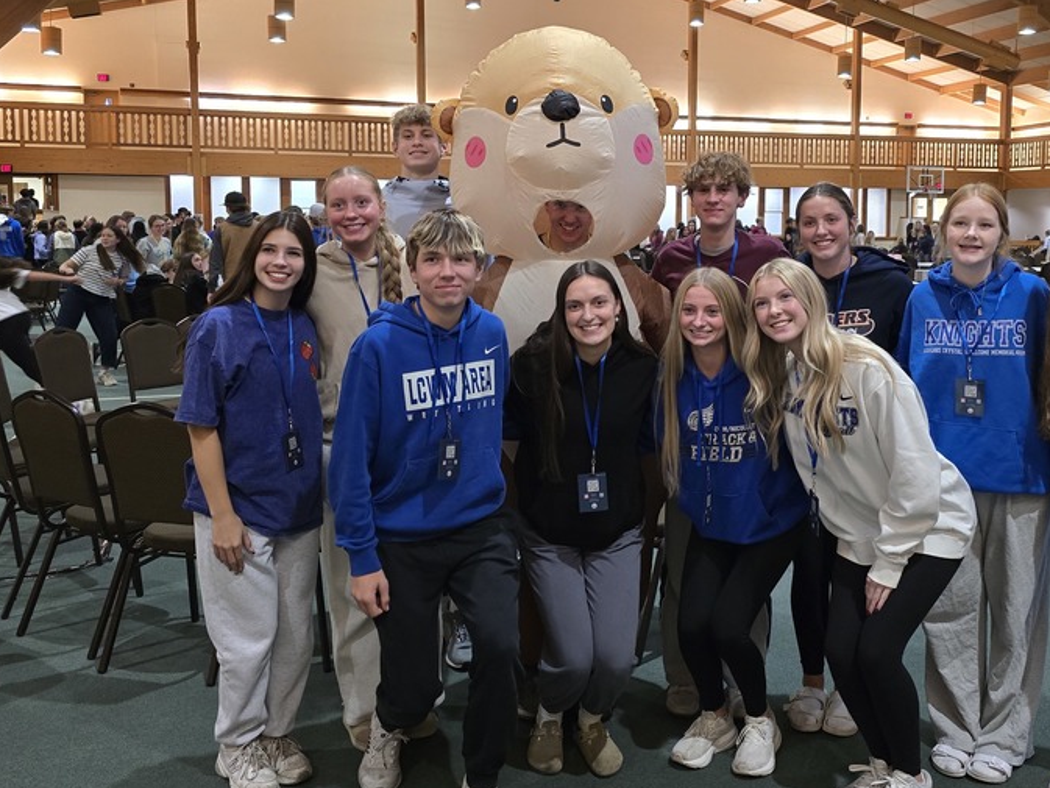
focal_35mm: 35
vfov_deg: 40.4
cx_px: 641
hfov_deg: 52.2
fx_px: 1062
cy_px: 296
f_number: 1.7
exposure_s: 1/60
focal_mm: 6.3
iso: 800
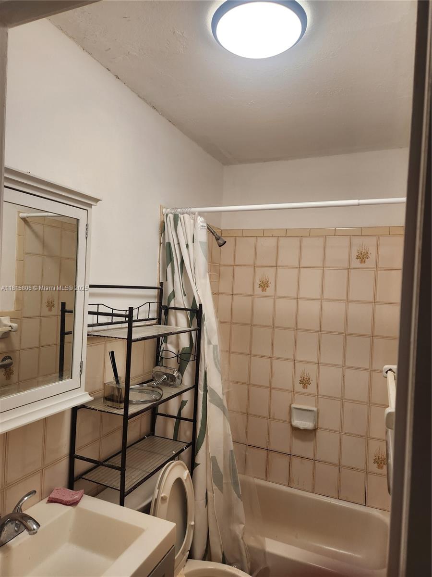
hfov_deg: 58.9
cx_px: 216
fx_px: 383
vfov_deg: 73.9
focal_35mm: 23
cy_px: 288
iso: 100
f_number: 1.8
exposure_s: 1/120
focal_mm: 5.4
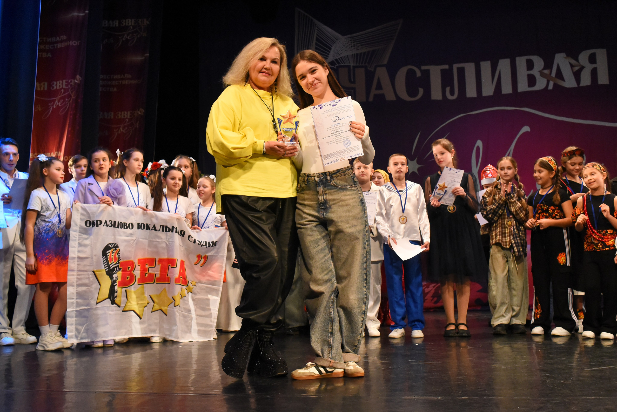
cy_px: 206
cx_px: 308
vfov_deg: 37.9
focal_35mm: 35
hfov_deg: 54.4
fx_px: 600
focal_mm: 35
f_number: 6.3
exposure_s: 1/250
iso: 5000
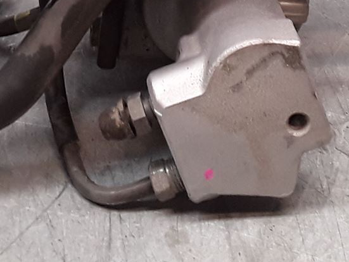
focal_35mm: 104
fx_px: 1049
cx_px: 182
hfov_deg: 18.9
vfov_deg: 13.3
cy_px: -156
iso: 64
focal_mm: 2.91
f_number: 1.9
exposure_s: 1/50
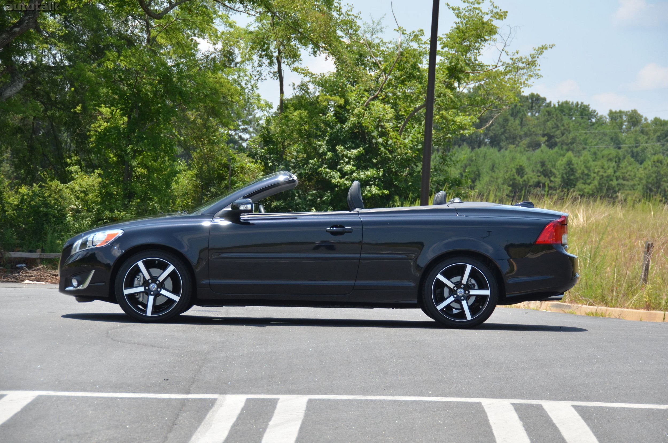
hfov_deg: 18.2
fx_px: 2083
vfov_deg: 12.1
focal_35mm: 112
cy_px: 222
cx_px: 334
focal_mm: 75
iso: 400
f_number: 5.6
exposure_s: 1/1250
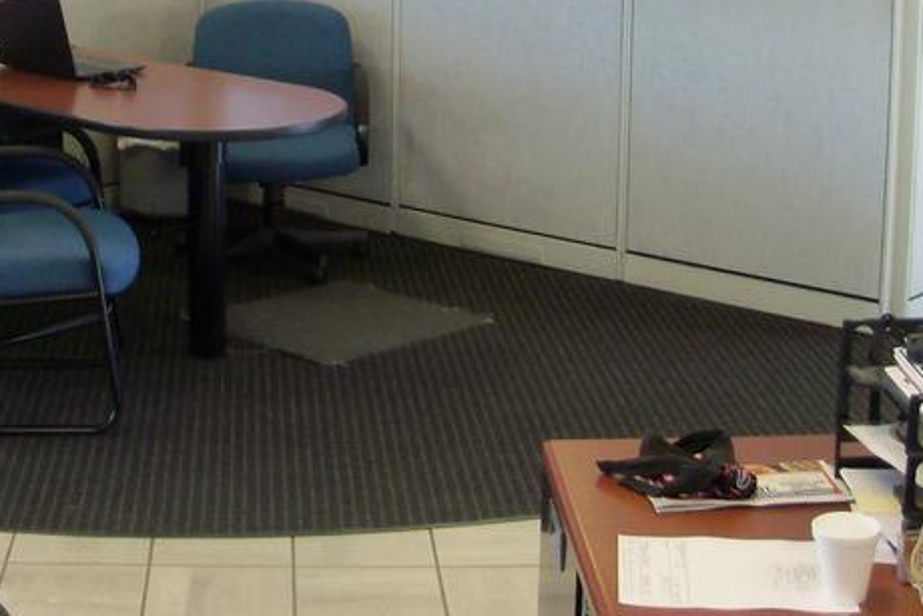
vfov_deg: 16.3
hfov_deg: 24.6
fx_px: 2077
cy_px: -90
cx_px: 185
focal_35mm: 81
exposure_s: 1/30
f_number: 3
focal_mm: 6.3
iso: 100
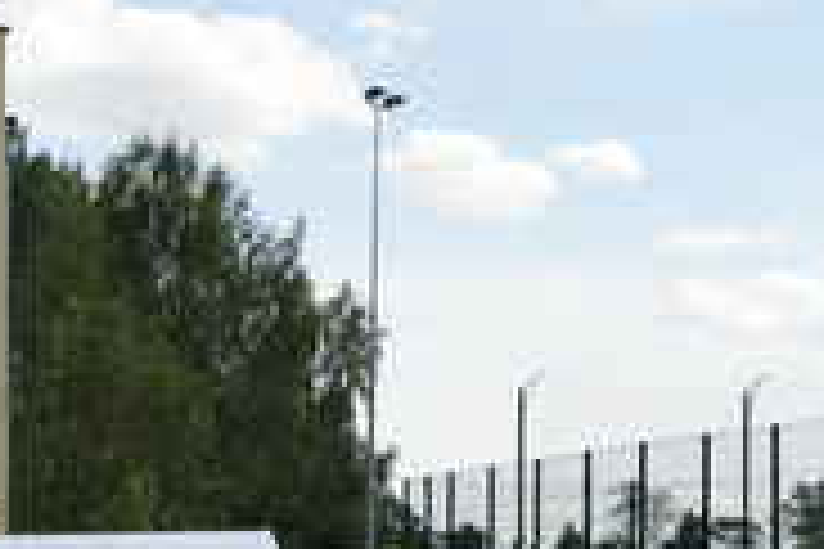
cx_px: 0
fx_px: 2724
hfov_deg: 16.8
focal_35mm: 119
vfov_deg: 11.2
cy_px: 718
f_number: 7.1
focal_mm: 24
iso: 100
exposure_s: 1/200
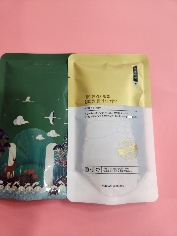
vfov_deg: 73.9
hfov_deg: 58.9
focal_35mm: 23
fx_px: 157
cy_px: 118
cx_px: 88
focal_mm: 5.4
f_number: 1.8
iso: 200
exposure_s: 1/120
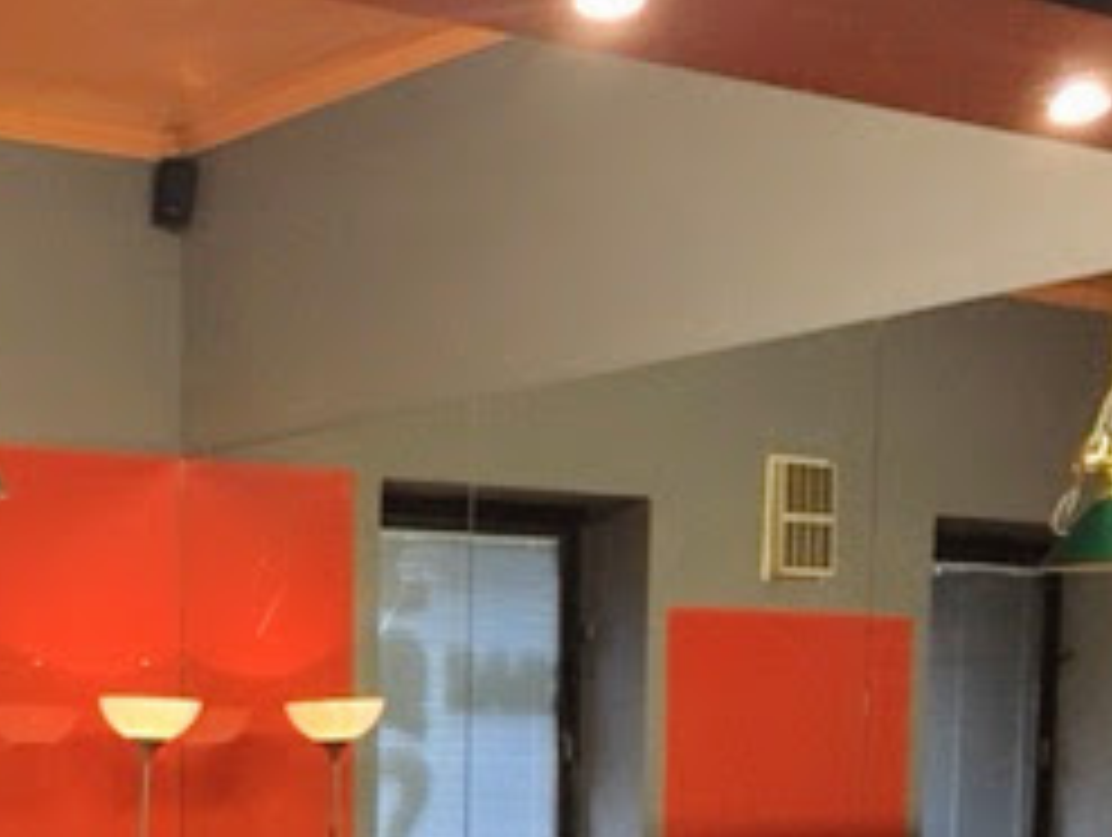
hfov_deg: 24.4
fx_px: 2413
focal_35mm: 75
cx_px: -72
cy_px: 1076
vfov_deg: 18.4
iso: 160
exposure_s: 1/33
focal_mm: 4.15
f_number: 2.2
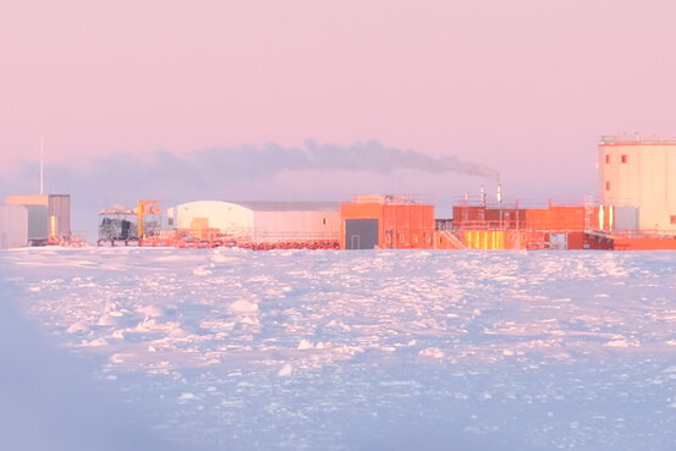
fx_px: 7625
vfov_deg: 3.4
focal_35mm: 406
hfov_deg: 5.1
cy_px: 181
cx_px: -1
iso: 800
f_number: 11
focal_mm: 78.1
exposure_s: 1/45
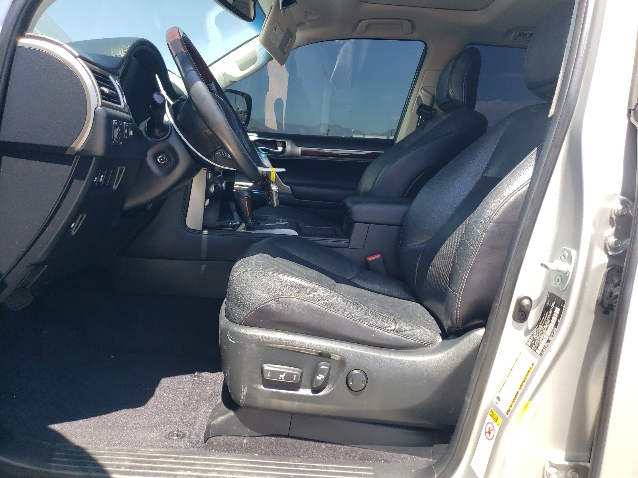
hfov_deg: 67.3
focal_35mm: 26
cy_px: 239
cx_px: 319
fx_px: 479
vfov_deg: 53.1
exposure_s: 1/526
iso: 50
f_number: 1.5
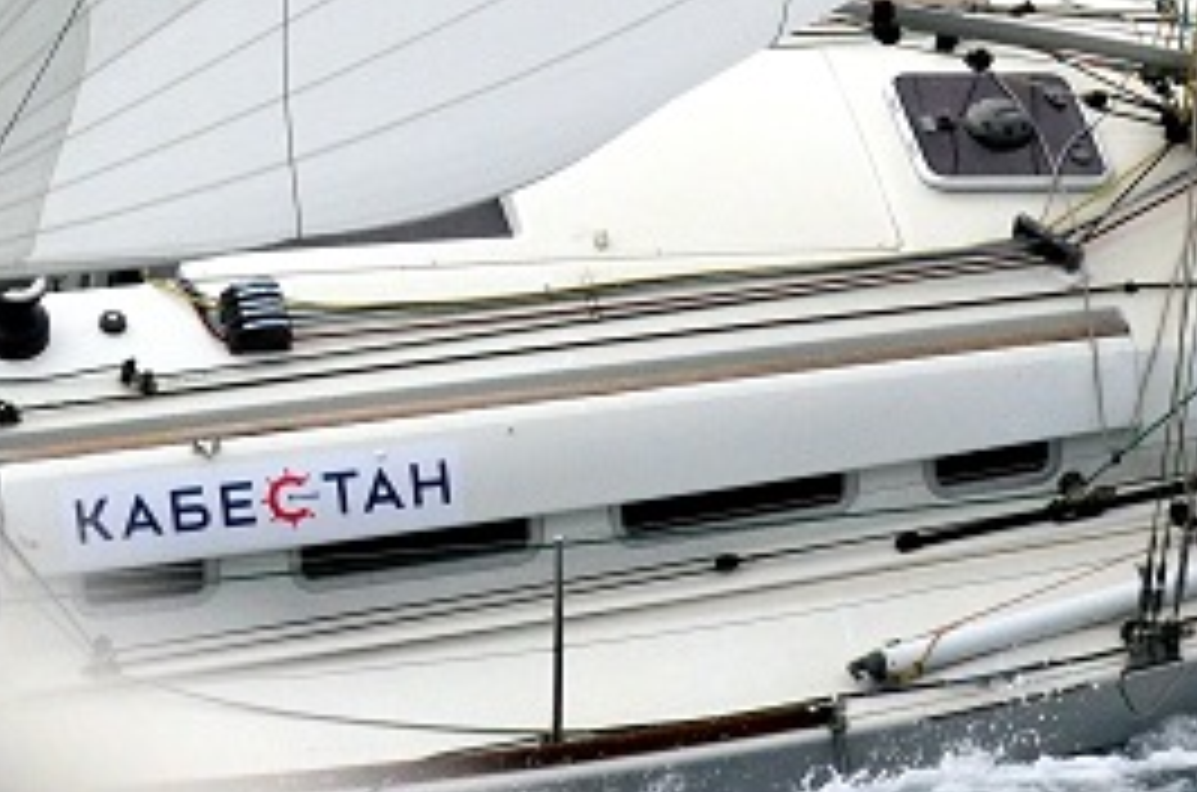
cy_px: 97
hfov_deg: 5.2
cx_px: 1505
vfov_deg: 3.5
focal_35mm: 395
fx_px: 13102
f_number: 5.6
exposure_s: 1/8000
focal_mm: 70
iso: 1400
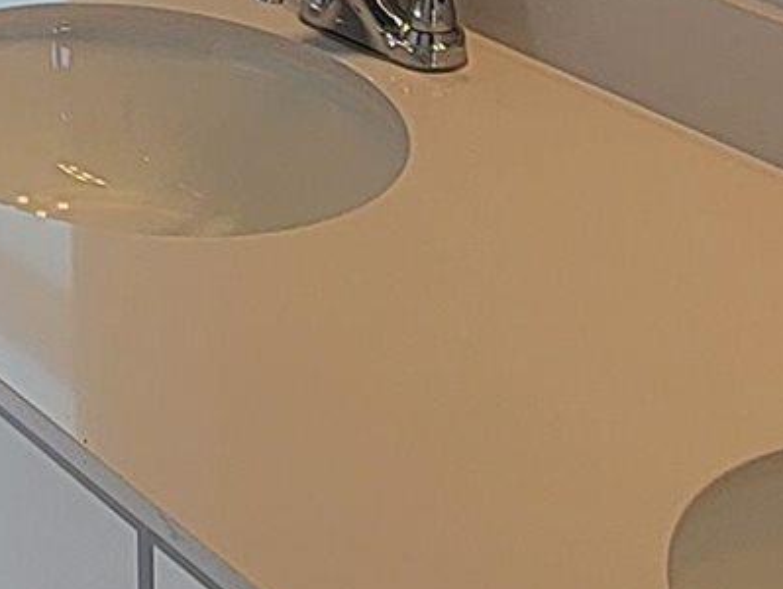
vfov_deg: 13.7
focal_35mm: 100
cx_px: -22
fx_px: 2264
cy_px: -359
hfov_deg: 19.0
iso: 50
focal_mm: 2.2
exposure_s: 1/131
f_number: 2.2
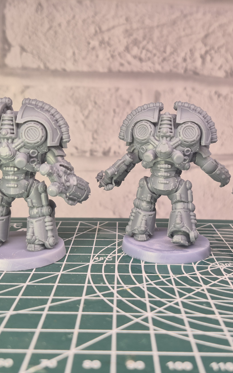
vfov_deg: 52.7
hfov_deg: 34.4
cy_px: 171
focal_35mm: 37
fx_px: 376
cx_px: 121
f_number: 1.8
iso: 25
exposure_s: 1/148
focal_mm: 5.4
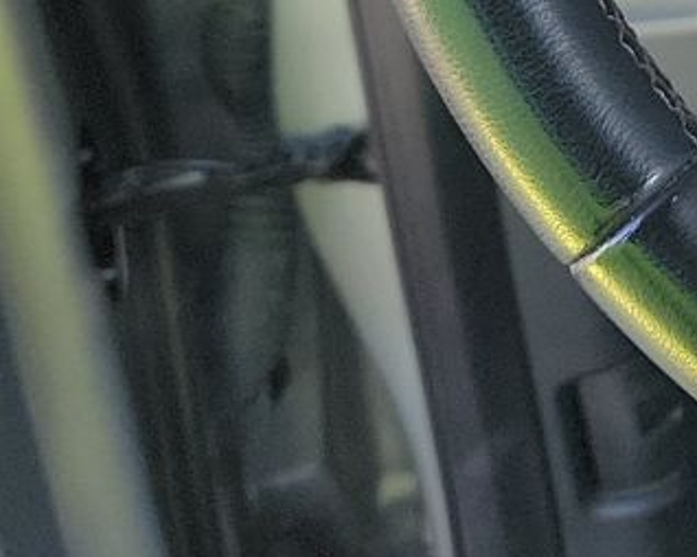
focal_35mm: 118
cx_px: 1333
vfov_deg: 11.8
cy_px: -509
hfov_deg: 14.1
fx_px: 2433
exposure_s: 1/59
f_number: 1.8
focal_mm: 6.7
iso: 79
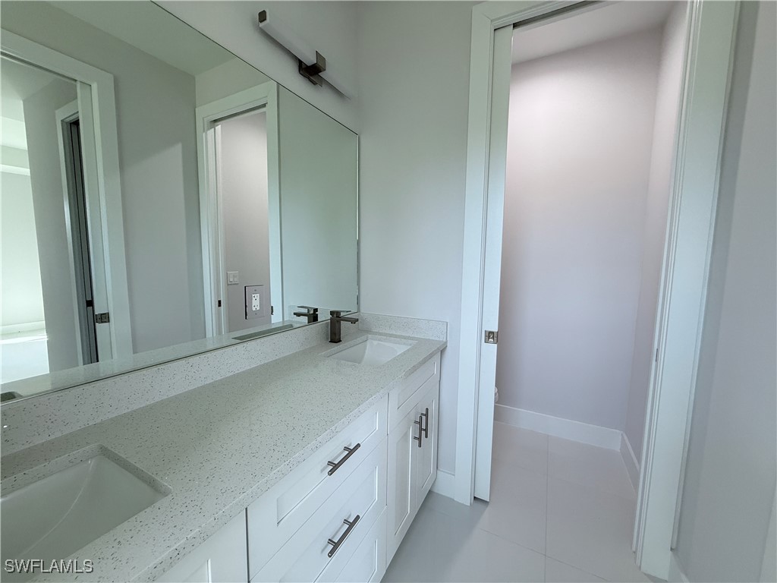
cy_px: 292
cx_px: 388
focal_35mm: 14
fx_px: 314
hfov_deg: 102.1
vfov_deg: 85.7
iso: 125
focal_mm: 2.22
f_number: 2.2
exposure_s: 1/120
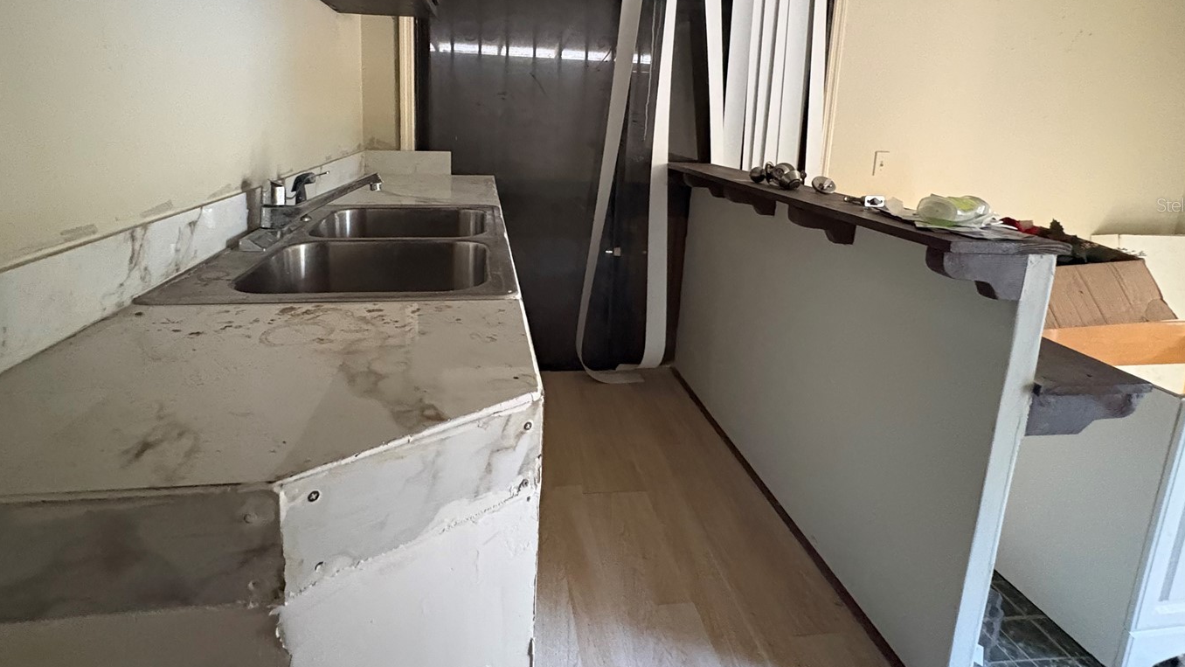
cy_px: 205
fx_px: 566
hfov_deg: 92.4
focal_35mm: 18
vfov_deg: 59.1
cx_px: 540
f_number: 2.2
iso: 1000
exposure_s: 1/34
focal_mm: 2.22
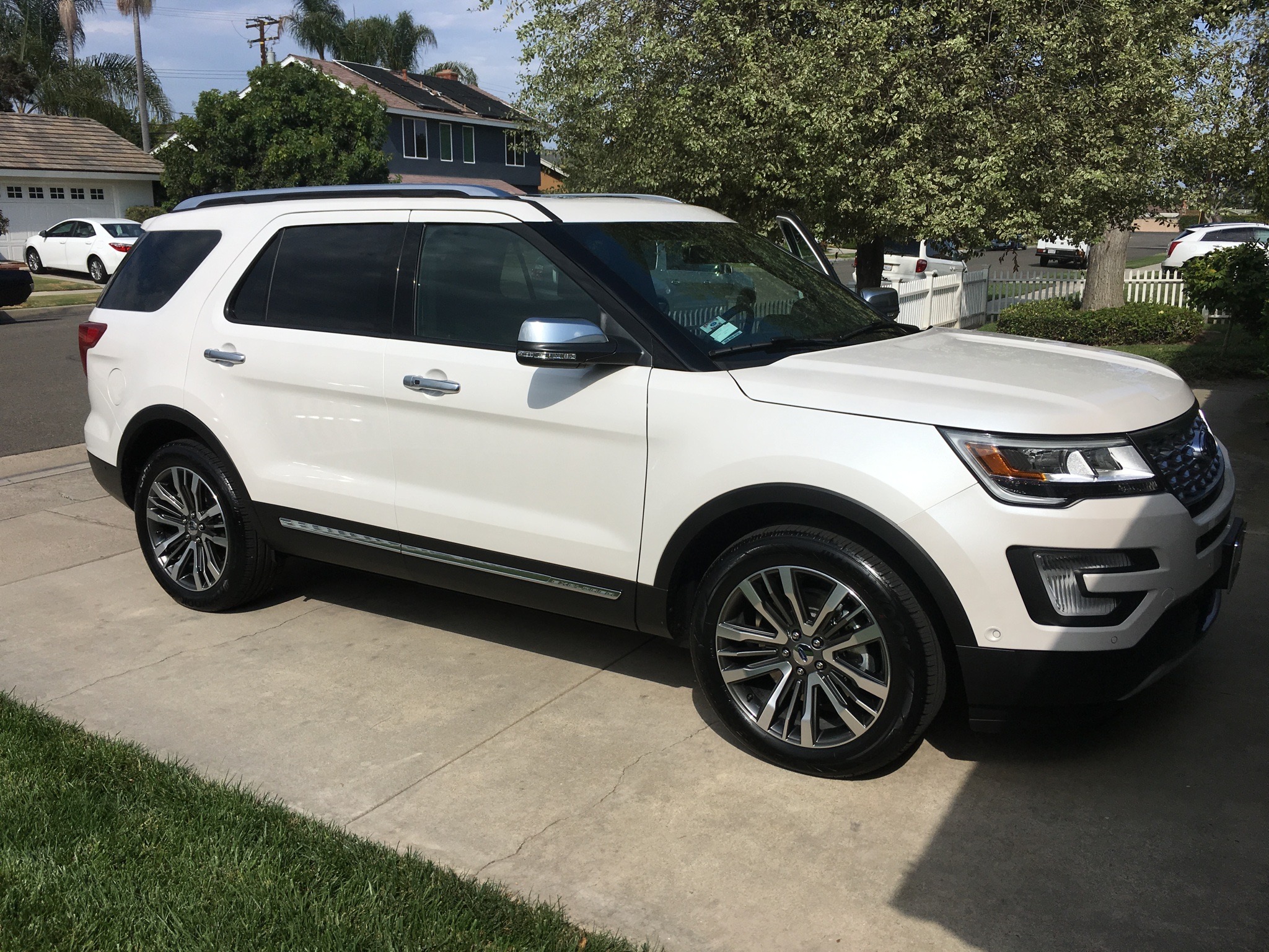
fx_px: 1063
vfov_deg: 48.2
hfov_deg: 61.7
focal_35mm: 29
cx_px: 634
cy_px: 476
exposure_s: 1/3344
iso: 25
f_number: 2.2
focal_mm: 4.15
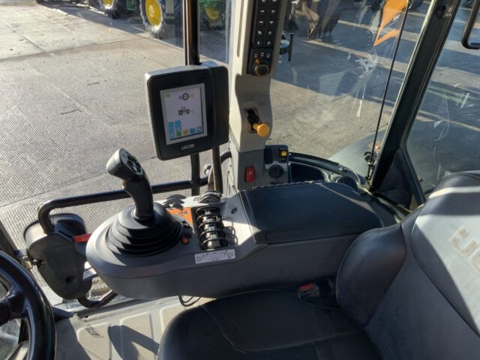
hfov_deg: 61.7
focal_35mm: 29
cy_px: 180
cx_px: 240
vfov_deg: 48.2
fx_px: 402
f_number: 1.8
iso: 16
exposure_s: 1/219
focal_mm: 3
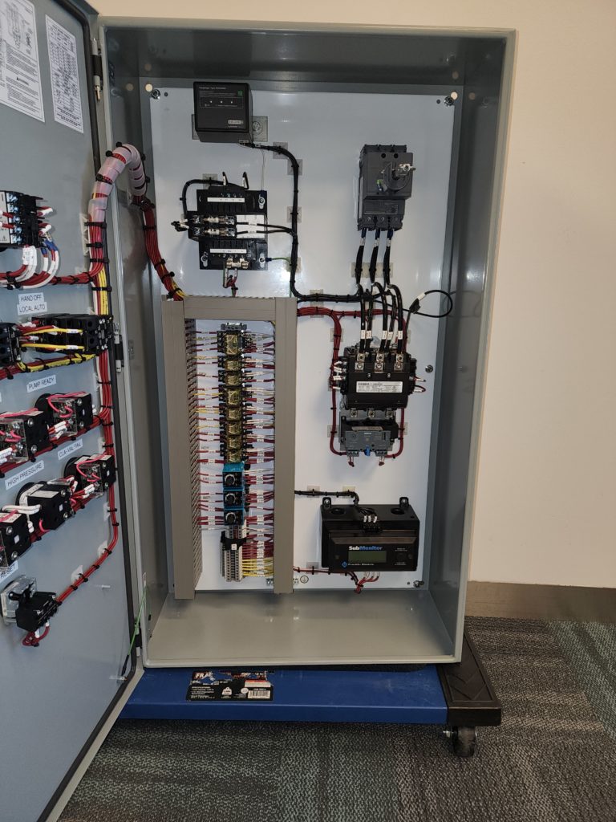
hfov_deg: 58.9
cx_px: 308
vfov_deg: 73.9
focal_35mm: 23
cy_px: 411
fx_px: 546
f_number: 1.8
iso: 100
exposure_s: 1/40
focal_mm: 6.4
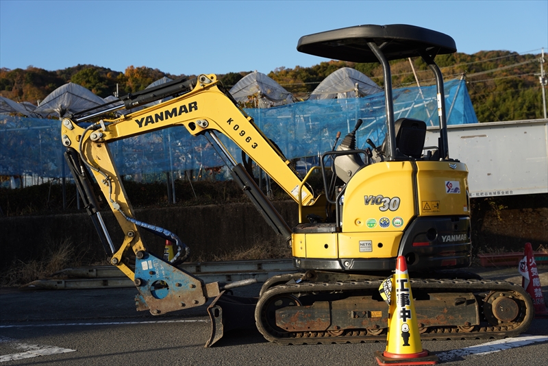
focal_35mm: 50
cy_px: 183
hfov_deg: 39.4
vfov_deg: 26.9
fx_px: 766
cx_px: 274
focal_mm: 50.3
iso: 250
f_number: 5
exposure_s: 1/1000
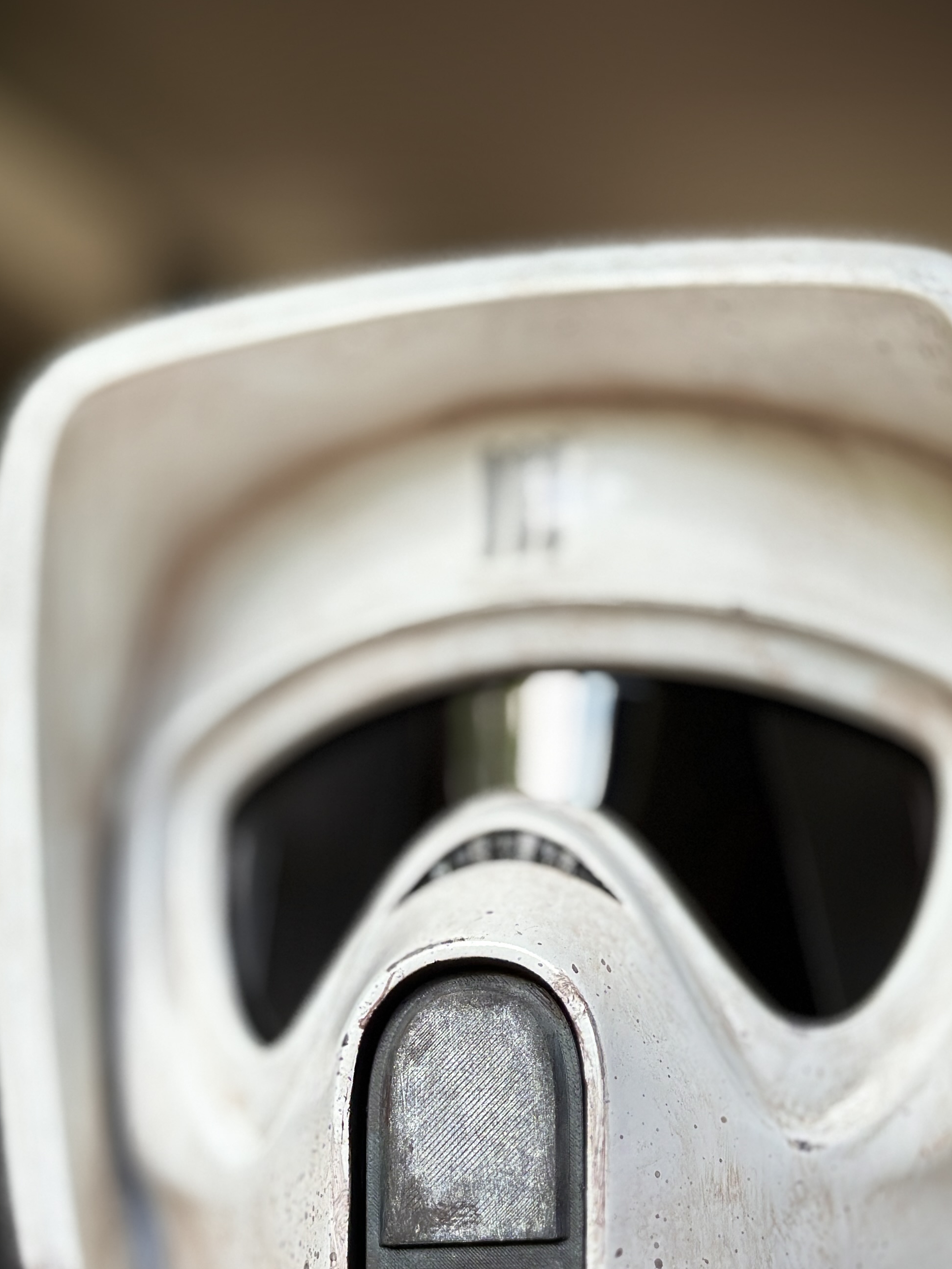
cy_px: 878
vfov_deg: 25.8
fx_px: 2750
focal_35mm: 75
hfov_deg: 19.6
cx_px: 460
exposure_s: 1/120
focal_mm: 6.86
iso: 125
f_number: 1.78
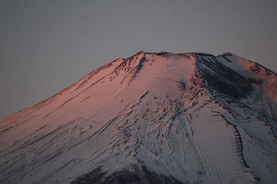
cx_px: 138
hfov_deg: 7.6
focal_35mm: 270
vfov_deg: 5.1
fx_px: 2075
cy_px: 92
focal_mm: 180
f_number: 5.6
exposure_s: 1/160
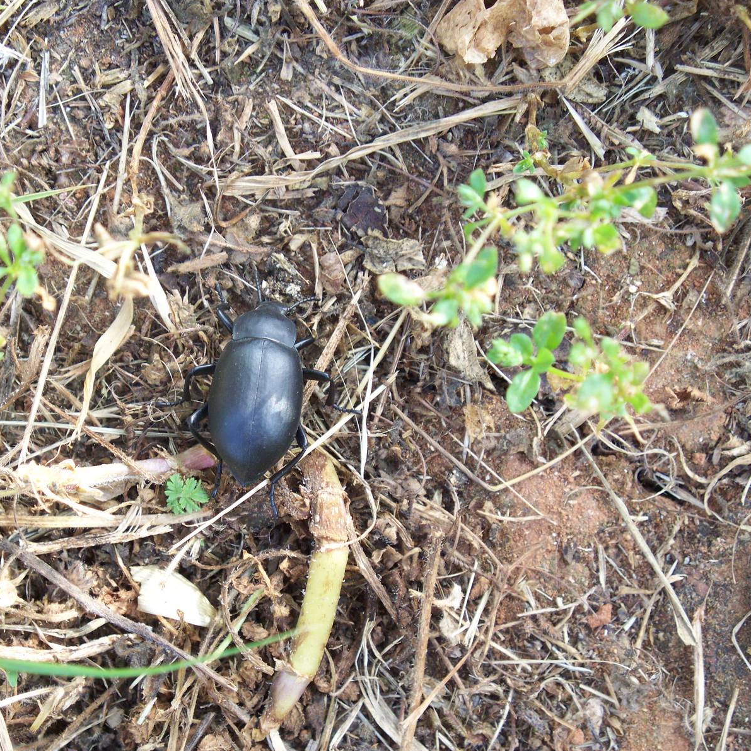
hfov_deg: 18.2
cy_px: 377
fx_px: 2332
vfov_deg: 18.3
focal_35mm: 95
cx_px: 251
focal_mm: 16.86
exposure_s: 1/100
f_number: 3.4
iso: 160
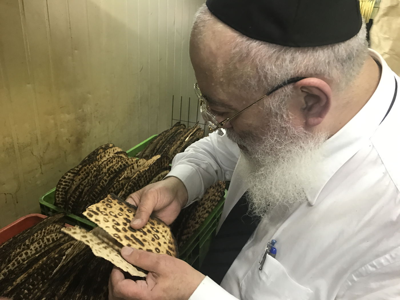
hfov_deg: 63.4
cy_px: 150
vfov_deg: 49.7
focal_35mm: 28
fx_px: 324
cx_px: 200
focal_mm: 3.99
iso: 64
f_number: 1.8
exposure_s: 1/17
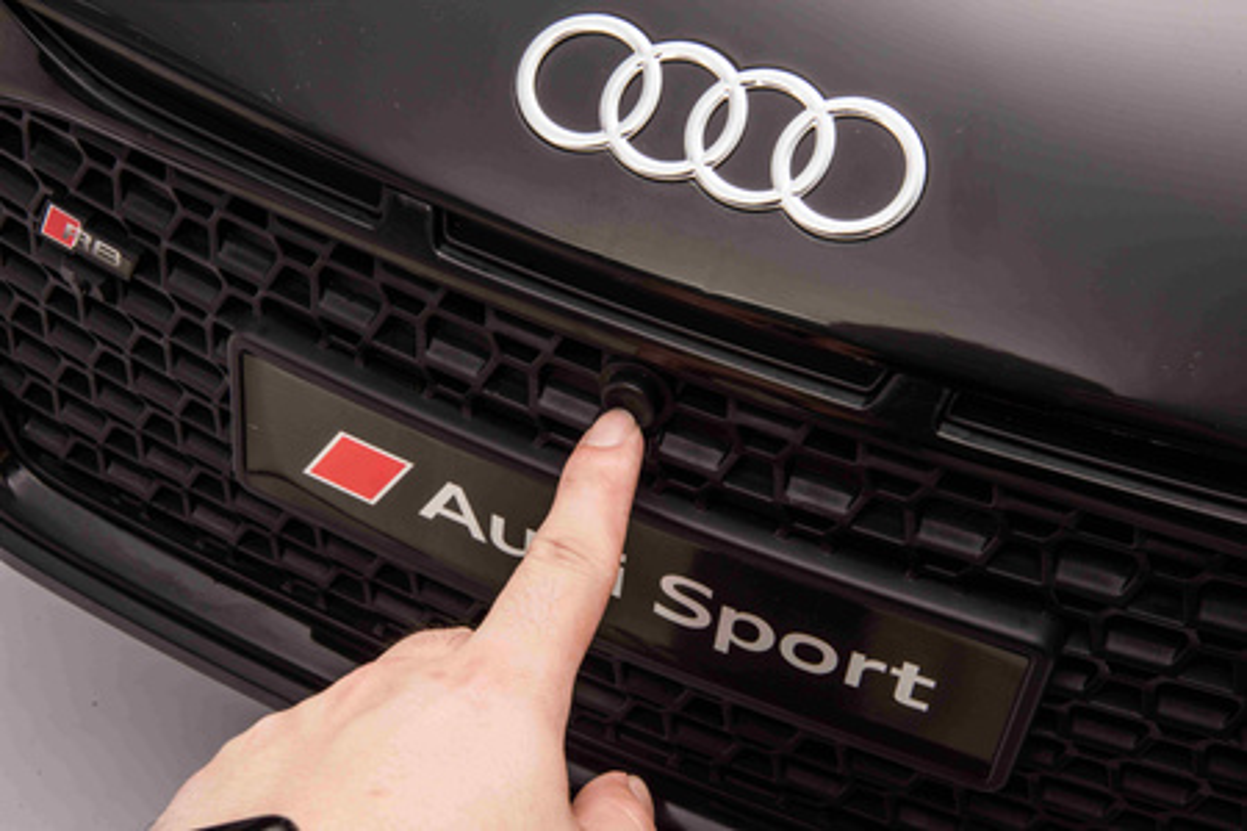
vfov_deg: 23.4
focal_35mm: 58
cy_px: 416
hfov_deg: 34.5
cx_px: 624
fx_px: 2009
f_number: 18
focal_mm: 58
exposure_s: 1/100
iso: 100
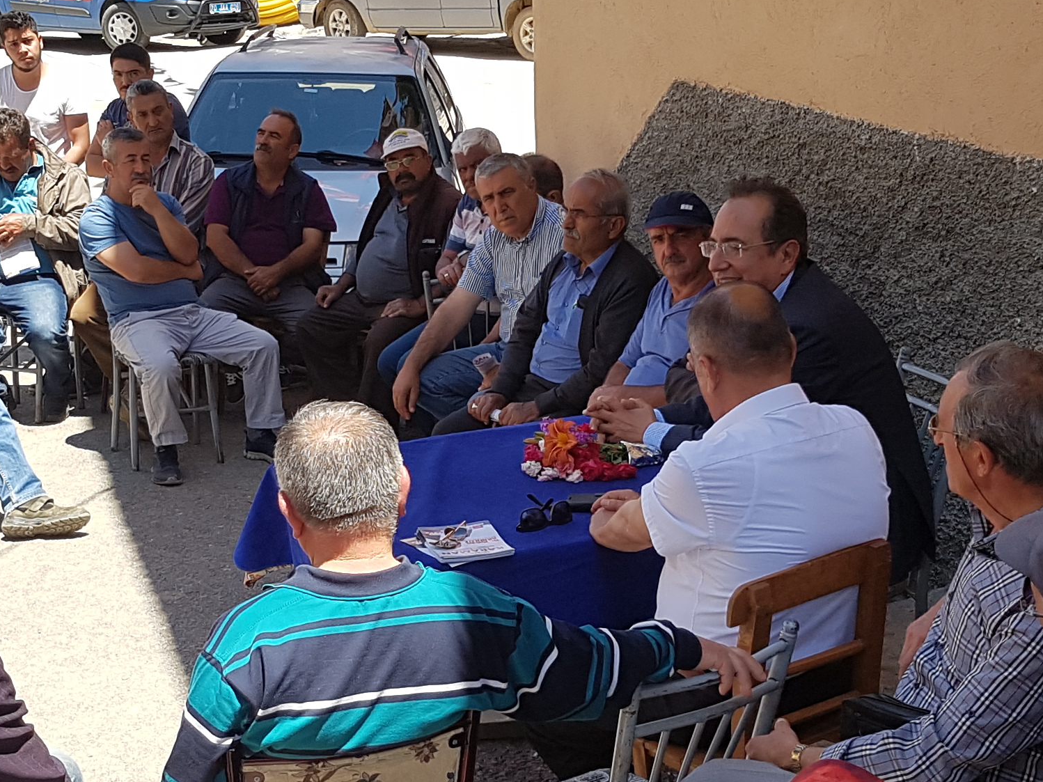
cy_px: 453
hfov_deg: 27.8
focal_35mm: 70
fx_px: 2109
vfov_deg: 21.0
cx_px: 494
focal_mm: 4.2
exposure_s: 1/1124
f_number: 1.7
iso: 50
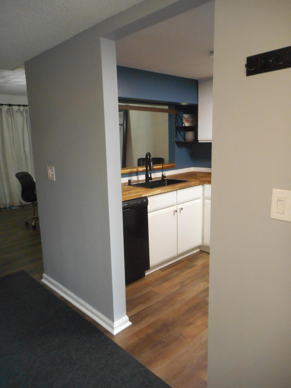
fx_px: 280
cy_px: 194
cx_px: 146
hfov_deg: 54.9
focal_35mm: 25
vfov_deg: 69.4
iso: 560
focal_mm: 4.5
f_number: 3.7
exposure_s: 1/25
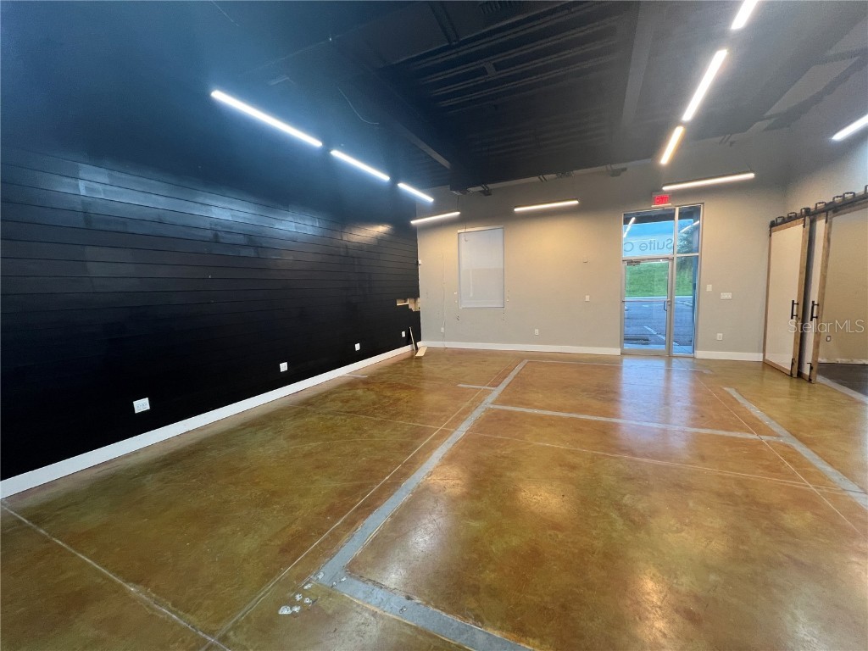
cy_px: 326
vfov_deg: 89.9
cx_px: 434
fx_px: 326
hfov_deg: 106.2
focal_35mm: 13
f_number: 1.8
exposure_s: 1/60
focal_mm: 1.57
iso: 125
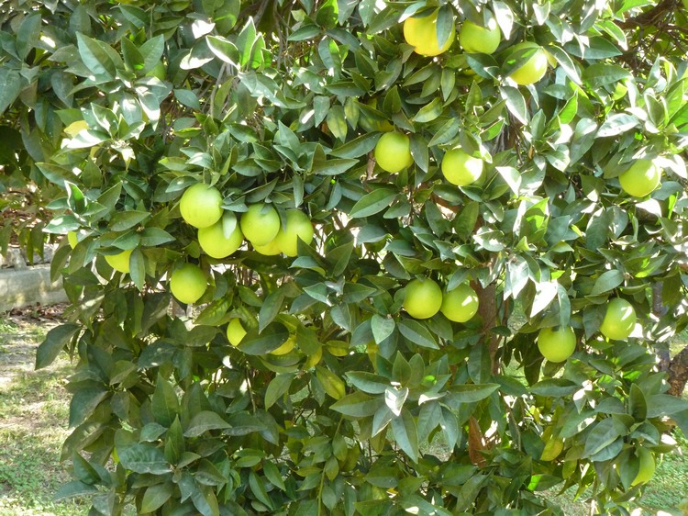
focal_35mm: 52
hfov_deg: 36.8
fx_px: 1033
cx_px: 344
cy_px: 258
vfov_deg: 28.0
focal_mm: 9.4
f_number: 4.3
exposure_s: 1/60
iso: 400
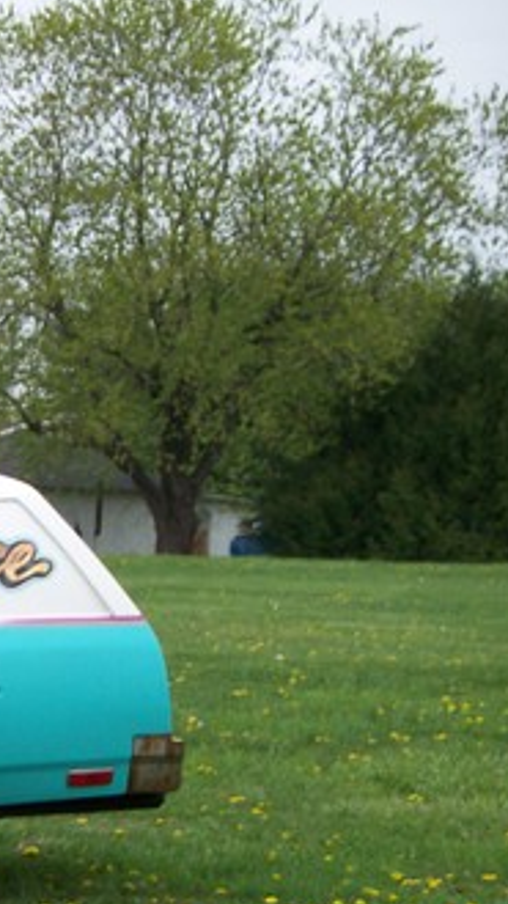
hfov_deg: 5.6
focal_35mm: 212
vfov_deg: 10.1
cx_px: -571
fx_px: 5078
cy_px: 775
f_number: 3.4
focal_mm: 16.86
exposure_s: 1/250
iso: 64
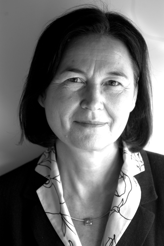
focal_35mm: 105
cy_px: 123
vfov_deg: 19.5
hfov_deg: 13.0
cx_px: 82
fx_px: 719
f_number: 2.8
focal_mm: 70
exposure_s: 1/200
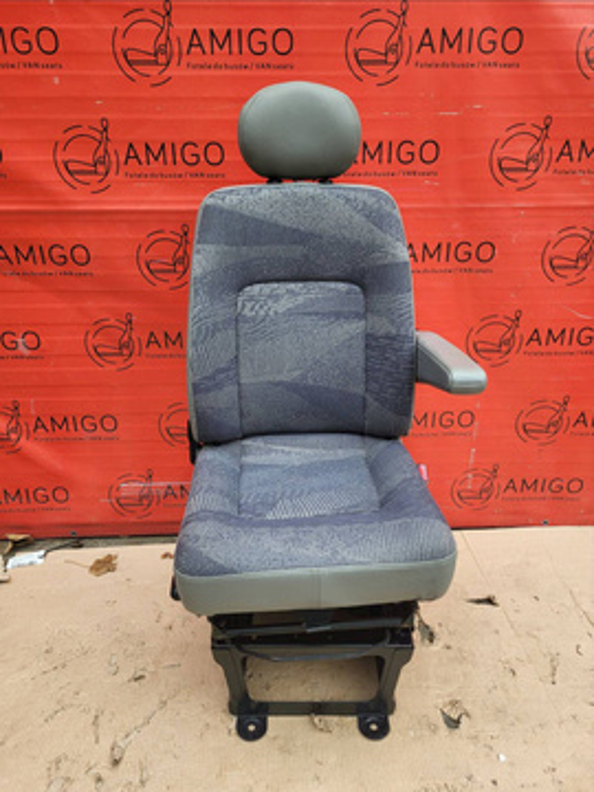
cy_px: 396
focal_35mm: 26
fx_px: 595
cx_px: 297
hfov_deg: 53.1
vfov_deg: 67.3
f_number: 1.8
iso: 50
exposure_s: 1/100
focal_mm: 5.4
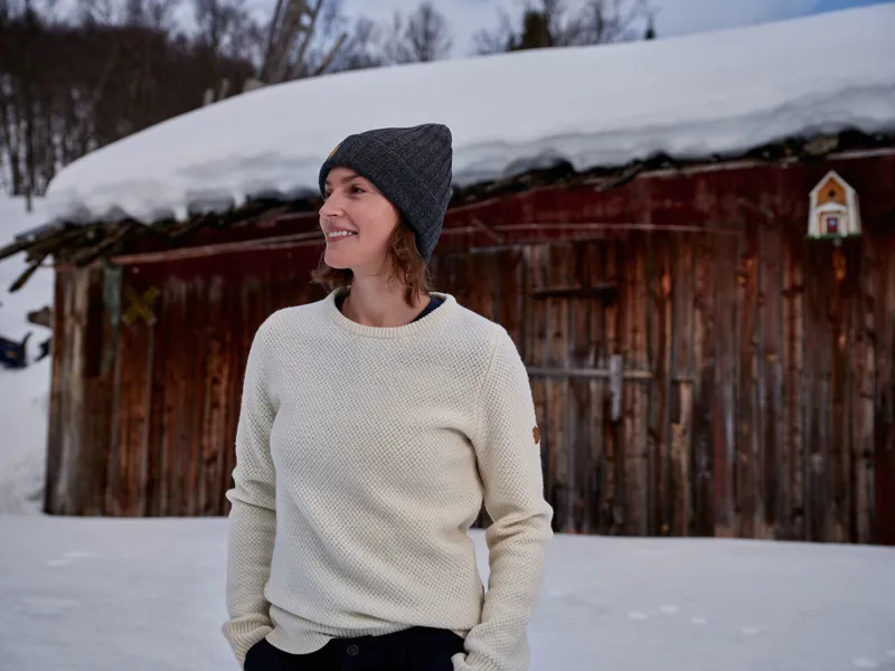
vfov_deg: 30.9
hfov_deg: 40.4
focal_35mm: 47
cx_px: 448
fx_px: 1215
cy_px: 336
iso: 100
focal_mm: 59.6
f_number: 5.6
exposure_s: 1/640
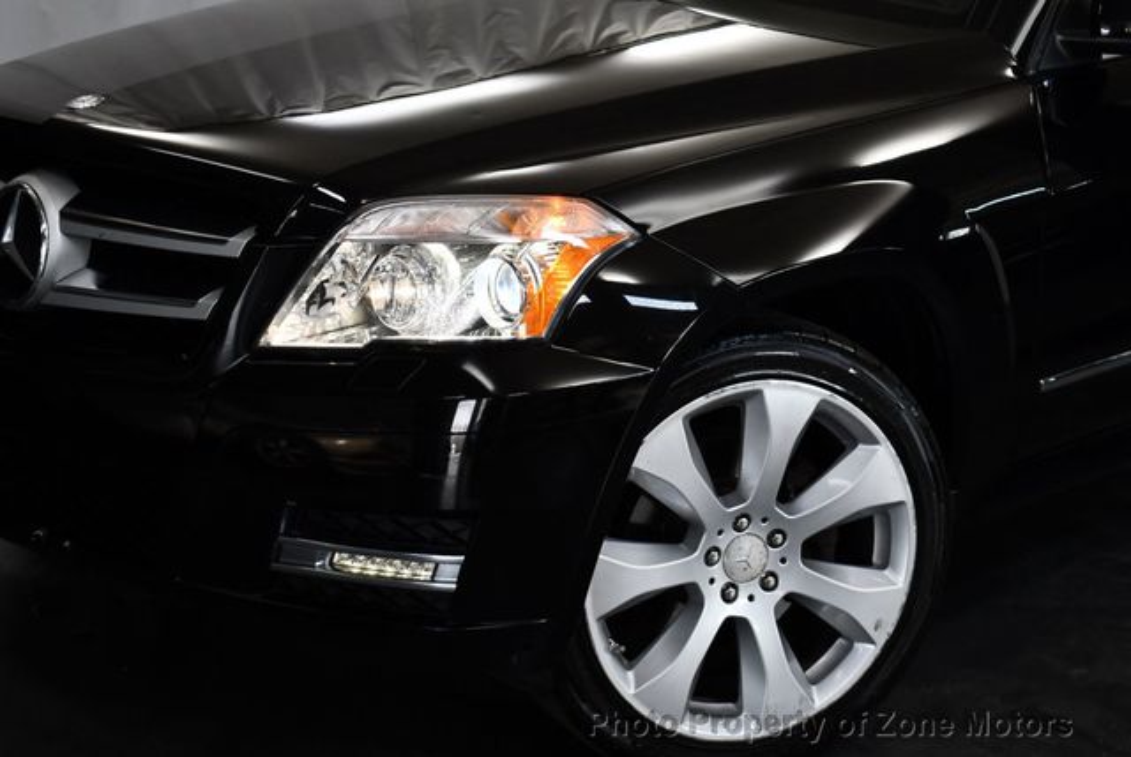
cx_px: 566
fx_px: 2012
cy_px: 378
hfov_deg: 31.4
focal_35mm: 64
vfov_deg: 21.3
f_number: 4.5
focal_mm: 32
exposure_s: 1/250
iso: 500
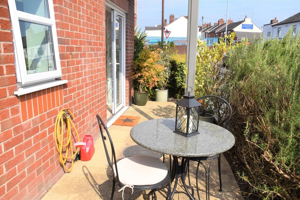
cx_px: 150
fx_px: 225
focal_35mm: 27
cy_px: 100
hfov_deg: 67.4
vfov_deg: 47.9
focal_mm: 18
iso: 100
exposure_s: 1/320
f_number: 9
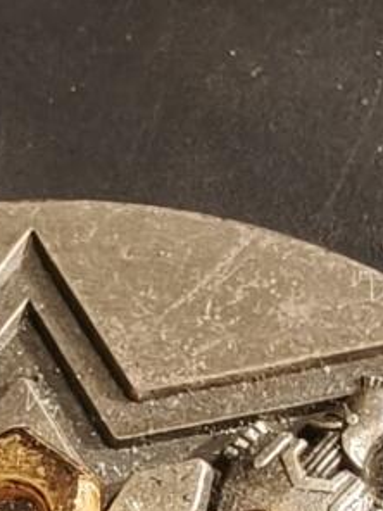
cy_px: 1162
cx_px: 421
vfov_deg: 11.9
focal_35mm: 140
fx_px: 2065
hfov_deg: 10.5
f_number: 2
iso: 160
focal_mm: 2.32
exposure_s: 1/82.2
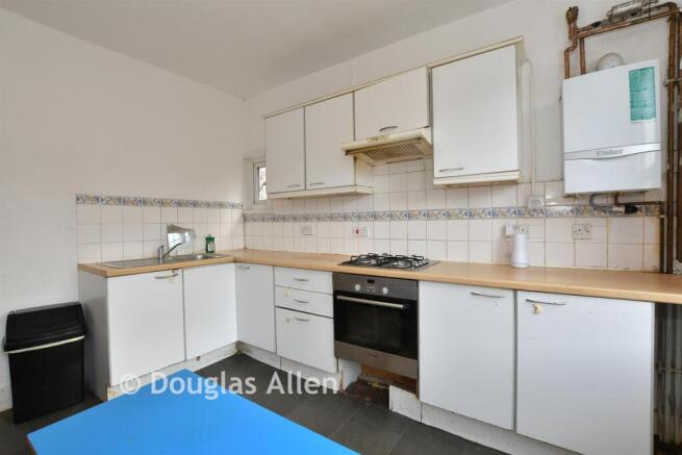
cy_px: 228
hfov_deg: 100.4
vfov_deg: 77.4
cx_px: 341
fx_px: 284
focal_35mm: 15
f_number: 8
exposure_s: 1/8
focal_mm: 10
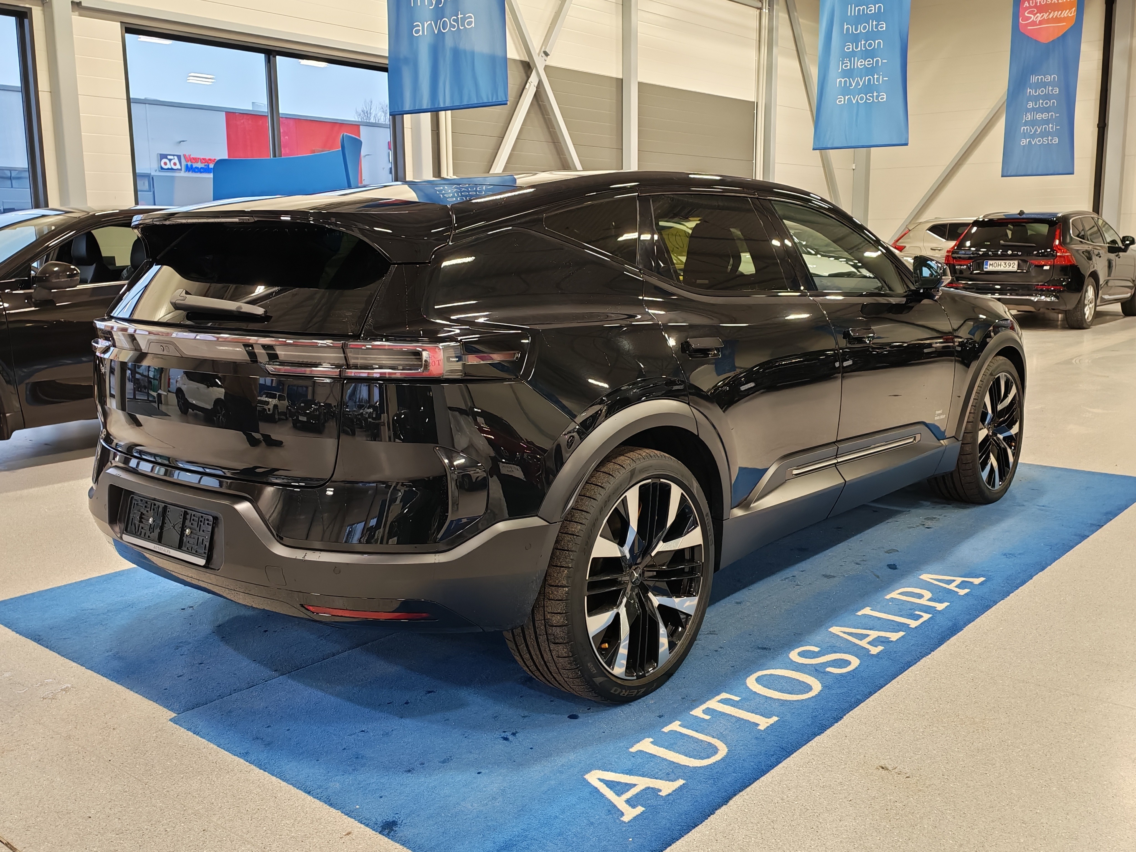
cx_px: 568
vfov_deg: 41.8
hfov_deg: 54.0
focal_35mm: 34
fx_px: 1116
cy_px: 426
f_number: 1.9
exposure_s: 1/100
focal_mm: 6.12
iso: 400
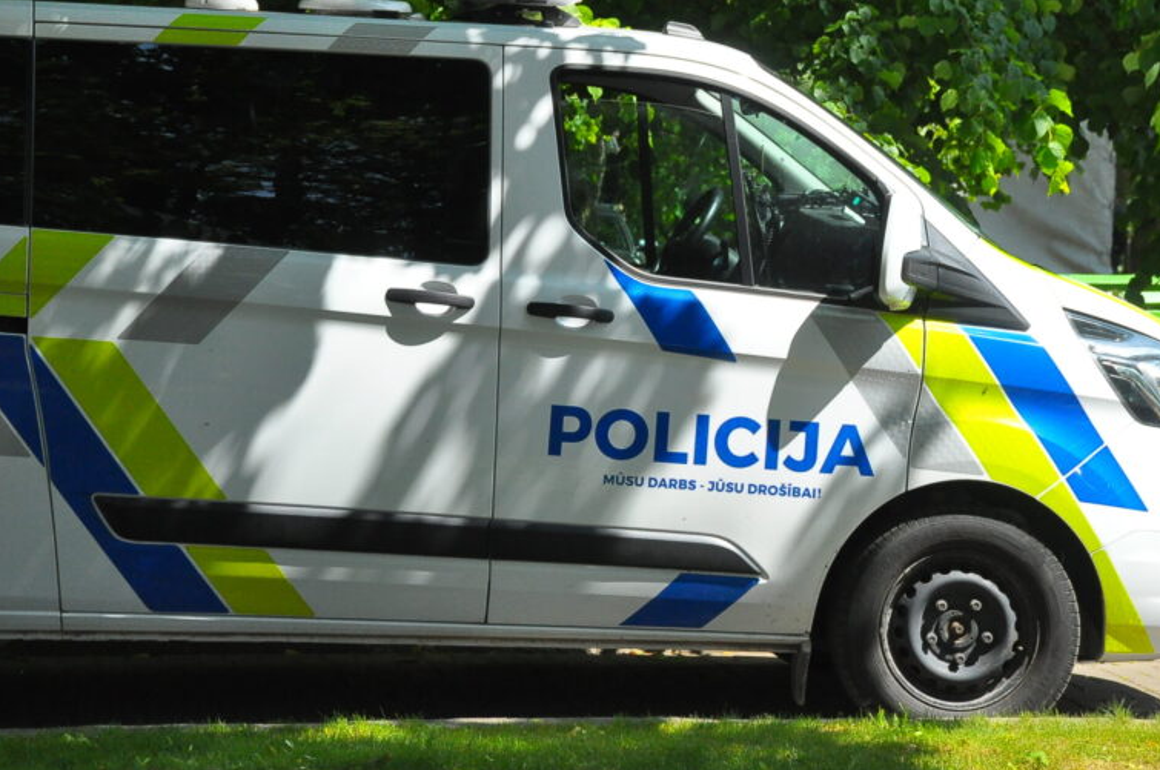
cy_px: 314
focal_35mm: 153
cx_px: 625
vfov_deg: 9.0
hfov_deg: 13.5
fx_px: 4912
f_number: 9
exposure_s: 1/1250
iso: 1250
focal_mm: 75
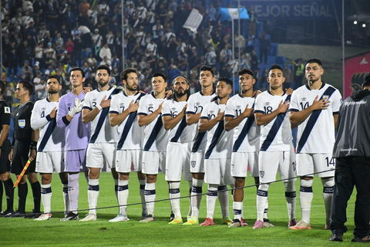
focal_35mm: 210
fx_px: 2158
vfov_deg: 6.5
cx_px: 185
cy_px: 124
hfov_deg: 9.8
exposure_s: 1/800
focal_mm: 140
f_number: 6.3
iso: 8000
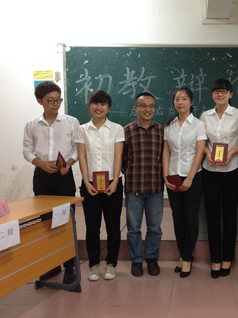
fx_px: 431
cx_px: 192
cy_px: 160
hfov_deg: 30.1
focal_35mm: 47
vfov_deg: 40.4
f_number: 2.4
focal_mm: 4.28
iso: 250
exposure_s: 1/20
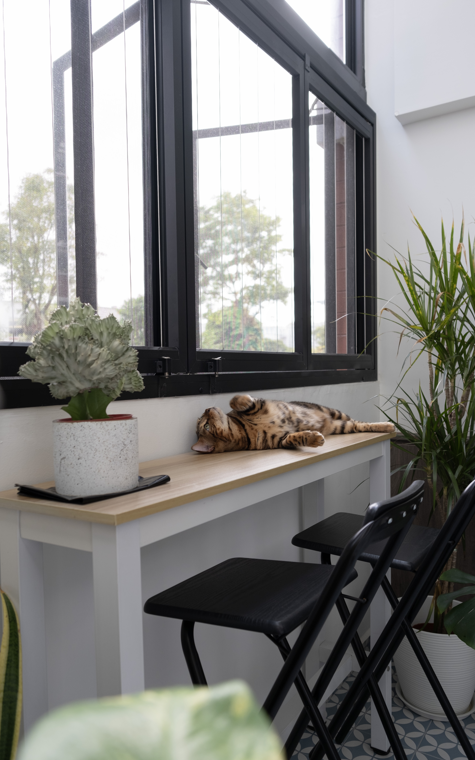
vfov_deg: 66.5
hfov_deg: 44.5
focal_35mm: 28
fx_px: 580
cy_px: 386
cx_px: 227
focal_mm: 18
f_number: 2.8
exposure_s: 1/100
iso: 250
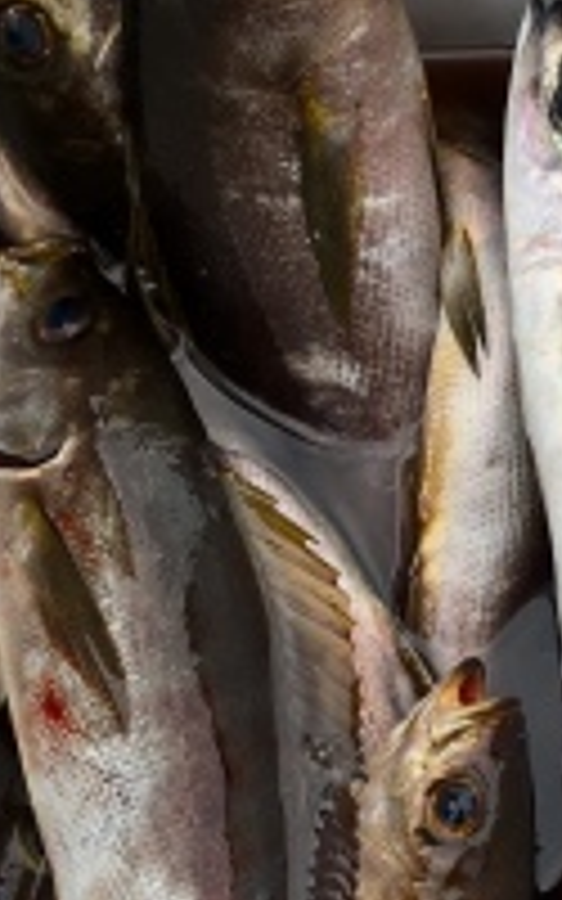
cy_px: 828
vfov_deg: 25.9
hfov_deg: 16.9
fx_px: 1887
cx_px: 411
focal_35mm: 77
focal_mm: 4.15
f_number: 2.2
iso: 25
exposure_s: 1/265
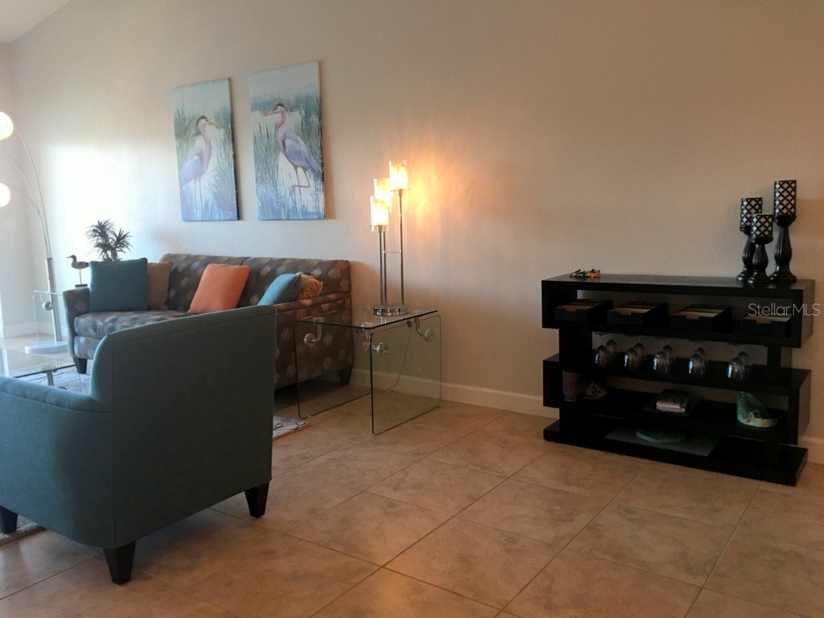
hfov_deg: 61.7
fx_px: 690
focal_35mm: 29
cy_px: 309
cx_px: 412
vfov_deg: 48.2
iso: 50
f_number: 2.2
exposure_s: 1/15
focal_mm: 4.15
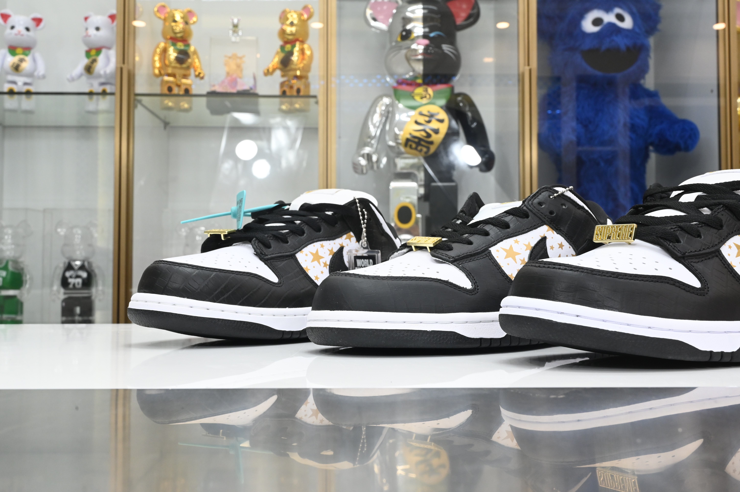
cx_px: 370
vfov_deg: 37.8
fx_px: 719
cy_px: 246
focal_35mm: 35
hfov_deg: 54.5
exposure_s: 1/50
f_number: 14
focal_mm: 35
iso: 2000
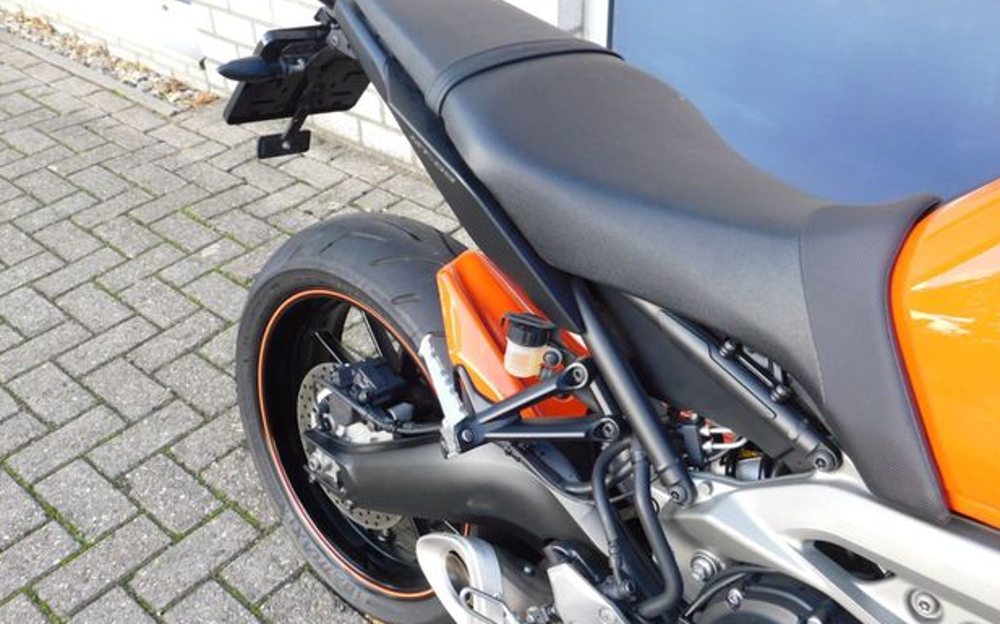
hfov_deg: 58.2
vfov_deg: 38.3
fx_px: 899
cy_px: 318
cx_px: 502
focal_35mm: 33
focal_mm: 5.3
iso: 125
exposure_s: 1/100
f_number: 3.2
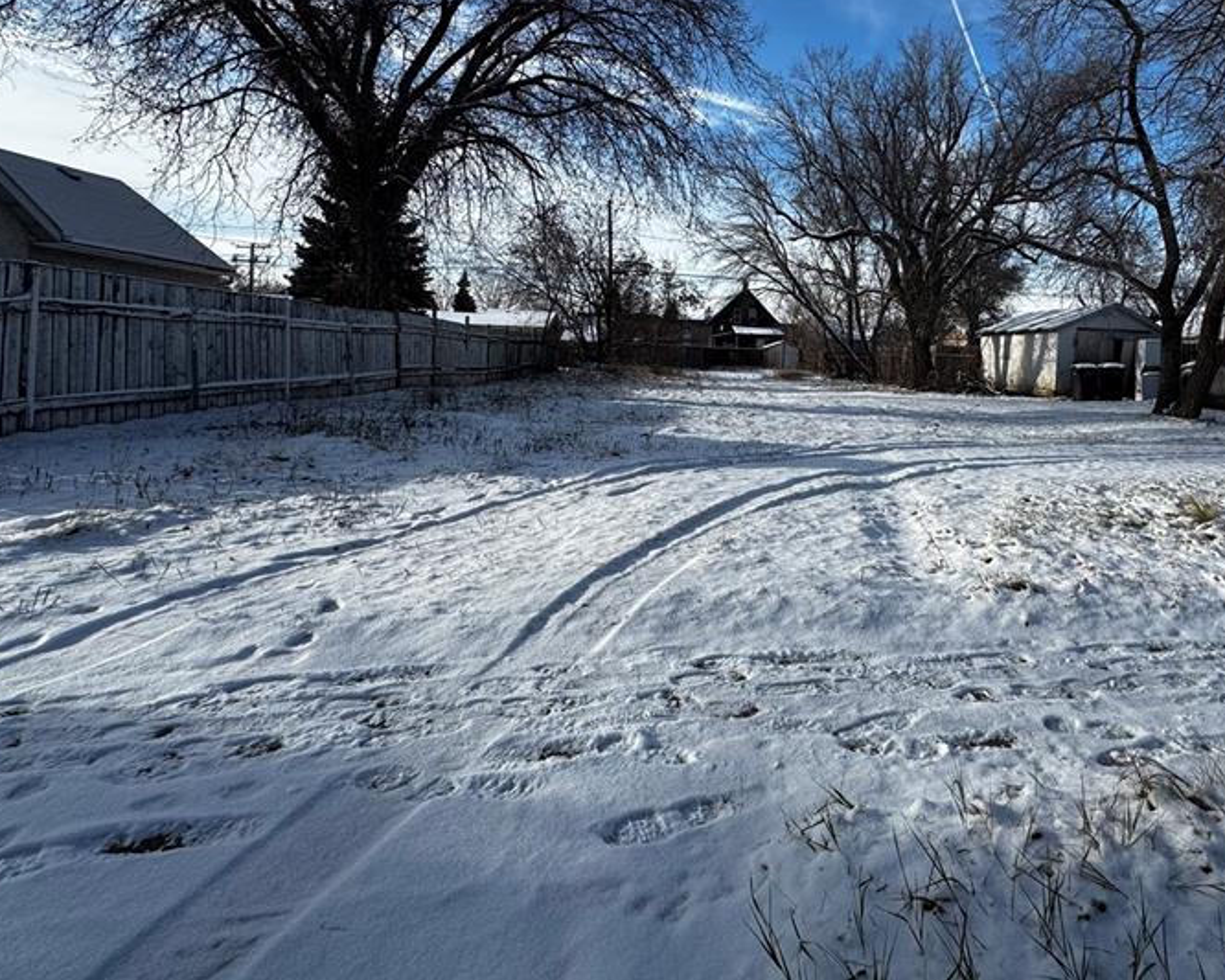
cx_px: 811
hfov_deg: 75.3
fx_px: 761
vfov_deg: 64.5
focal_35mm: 21
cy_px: 362
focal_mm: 2.22
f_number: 2.2
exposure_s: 1/1976
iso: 50
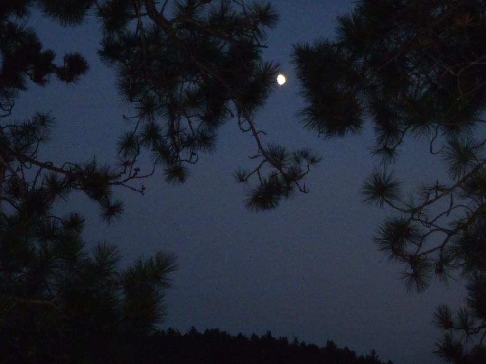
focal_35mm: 64
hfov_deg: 30.3
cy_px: 182
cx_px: 243
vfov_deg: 22.9
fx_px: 899
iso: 800
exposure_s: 1/50
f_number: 5.4
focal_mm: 11.4
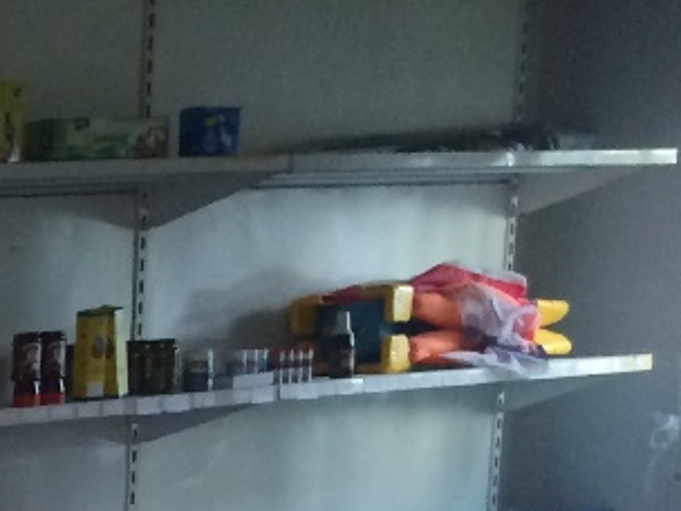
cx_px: -752
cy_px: 959
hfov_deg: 13.1
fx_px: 2498
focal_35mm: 127
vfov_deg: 10.8
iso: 125
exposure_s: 1/33
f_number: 2.2
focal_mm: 4.15
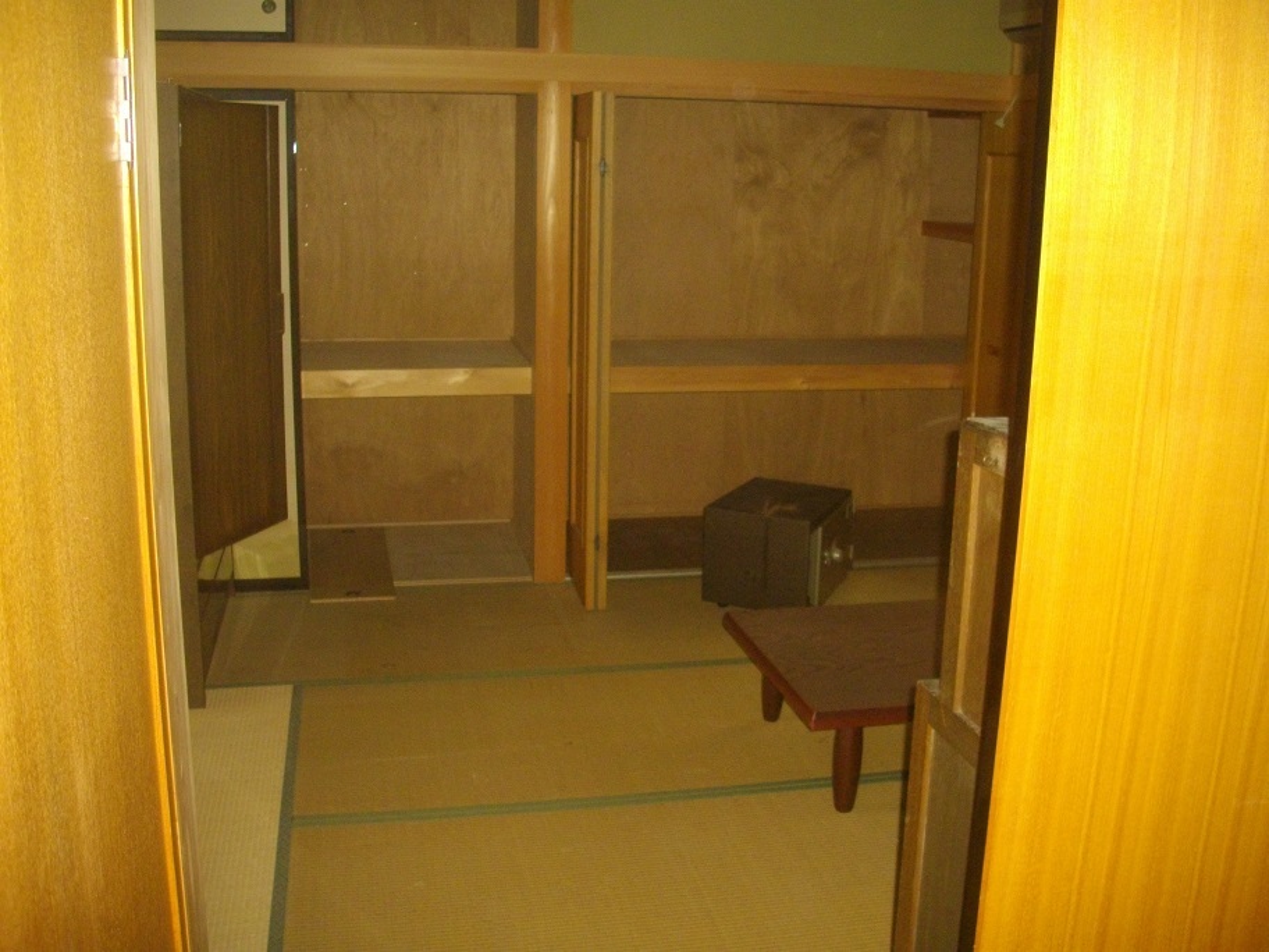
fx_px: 1356
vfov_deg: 38.7
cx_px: 634
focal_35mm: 37
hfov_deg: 50.1
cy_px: 476
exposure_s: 1/50
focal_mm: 6.2
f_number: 2.8
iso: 329
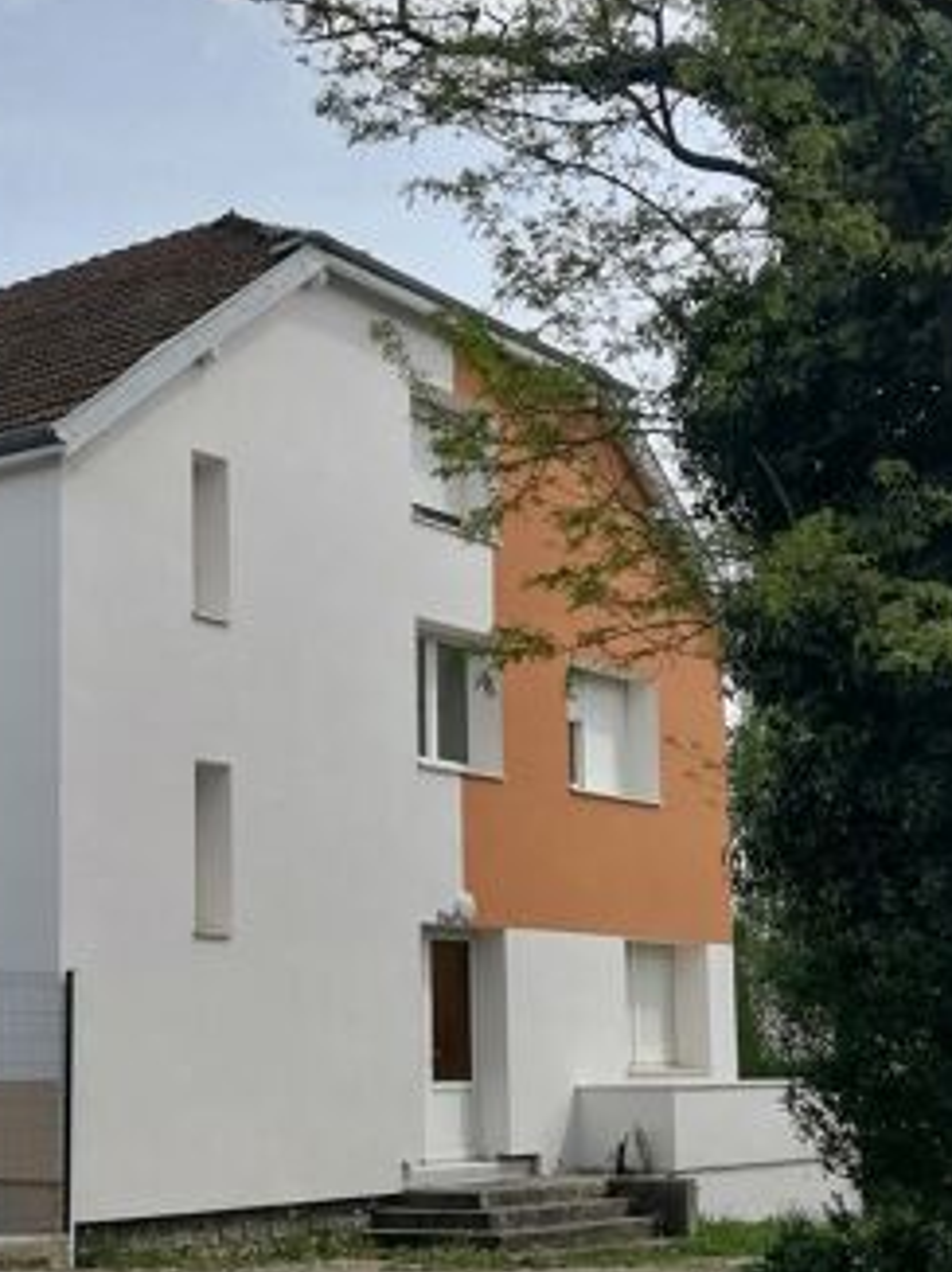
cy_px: 775
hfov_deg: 24.7
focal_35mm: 59
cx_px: 378
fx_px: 2166
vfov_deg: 32.6
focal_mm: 5.4
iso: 50
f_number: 1.8
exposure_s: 1/1297
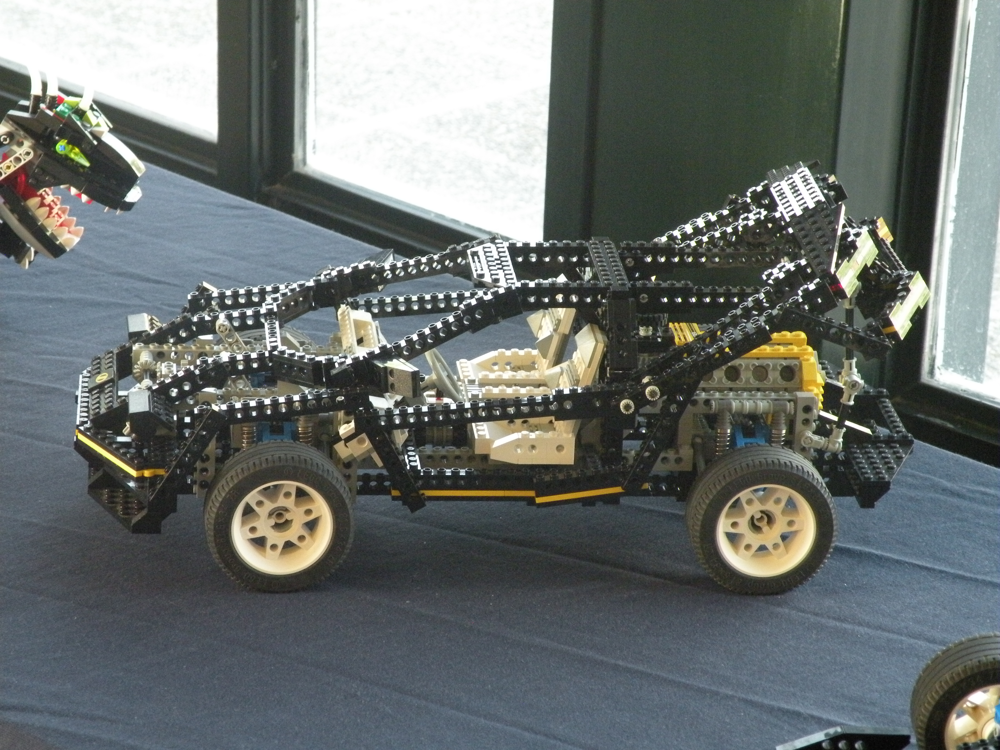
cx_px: 500
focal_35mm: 129
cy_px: 375
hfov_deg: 15.3
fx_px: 3727
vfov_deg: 11.5
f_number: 4.5
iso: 400
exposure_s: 1/47.1
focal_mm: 22.9
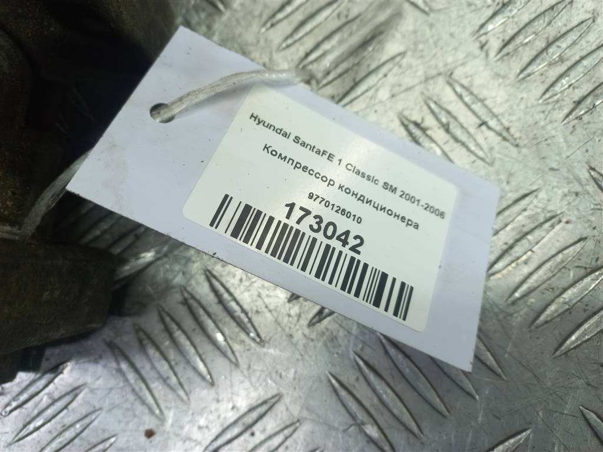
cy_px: 226
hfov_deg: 69.4
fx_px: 435
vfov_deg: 54.9
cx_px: 302
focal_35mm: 25
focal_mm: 4.6
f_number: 1.8
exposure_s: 1/50
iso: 80
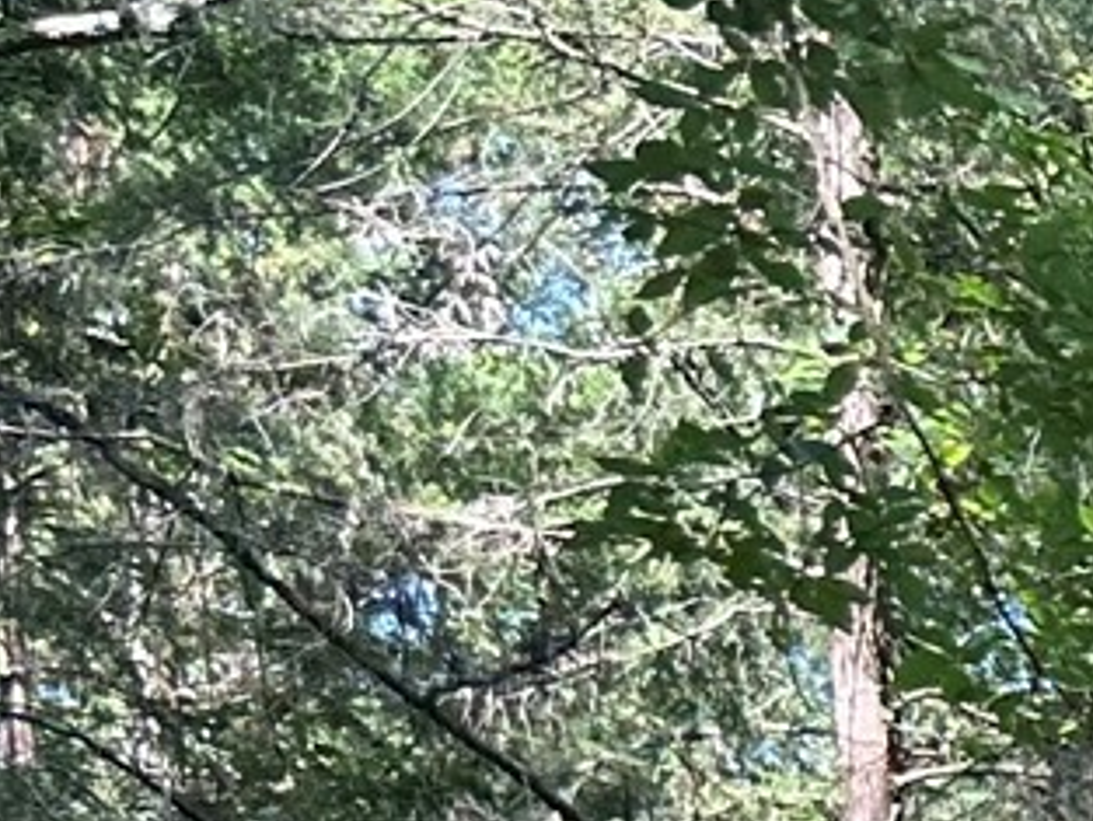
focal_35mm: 147
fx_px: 4643
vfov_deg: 8.6
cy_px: 2351
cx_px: 2790
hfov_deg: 10.9
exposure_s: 1/228
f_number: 1.78
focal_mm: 6.86
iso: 64
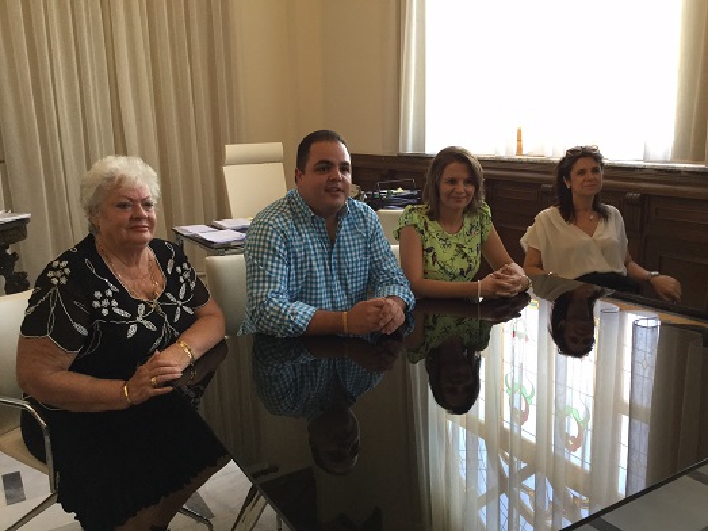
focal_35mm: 31
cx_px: 354
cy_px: 266
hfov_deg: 58.4
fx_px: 634
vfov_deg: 45.4
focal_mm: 3.3
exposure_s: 1/33
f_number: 2.4
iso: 80
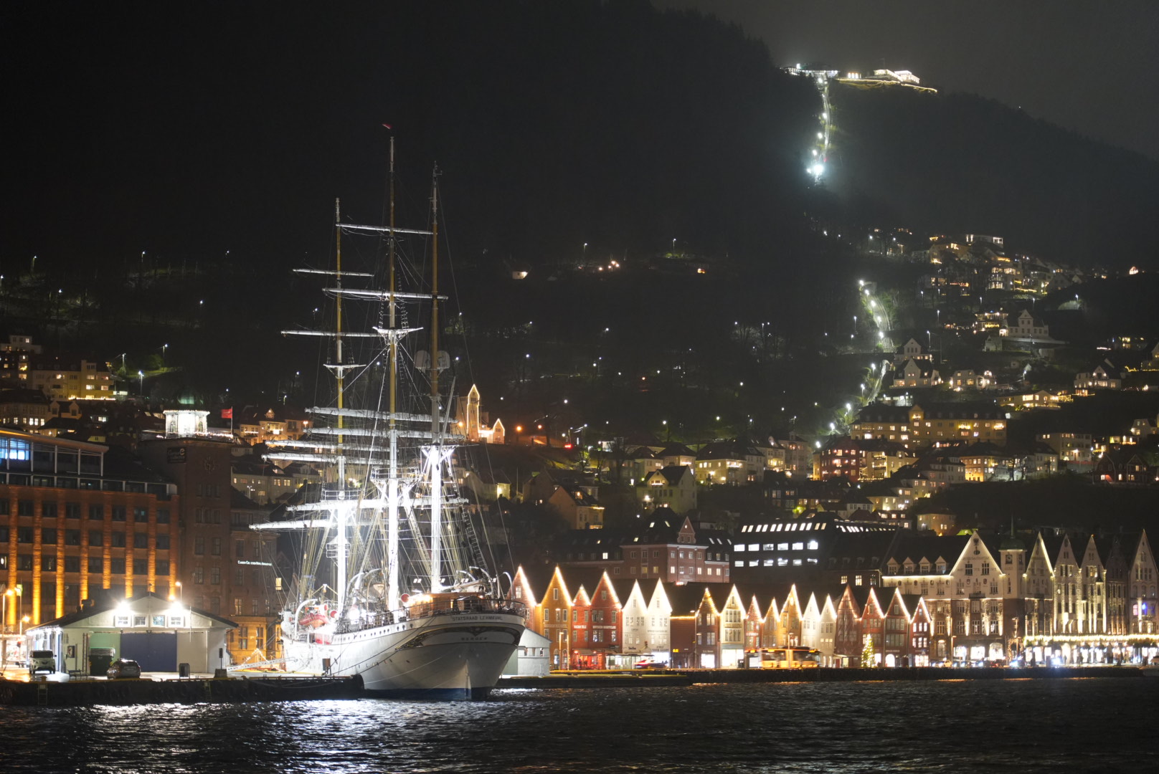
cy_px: 387
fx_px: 2899
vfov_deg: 15.2
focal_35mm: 90
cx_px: 580
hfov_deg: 22.6
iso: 5000
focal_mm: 90
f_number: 4
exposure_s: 1/10
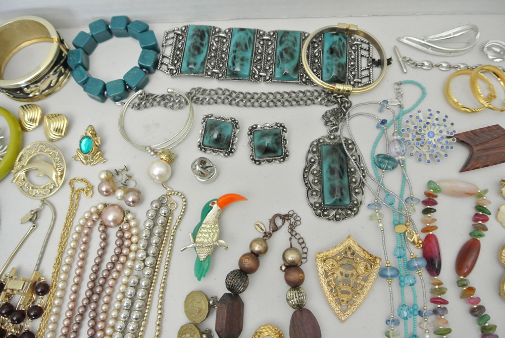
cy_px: 169
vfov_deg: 48.0
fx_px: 379
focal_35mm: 27
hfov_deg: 67.3
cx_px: 252
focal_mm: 10
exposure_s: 1/30
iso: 1000
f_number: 3.5
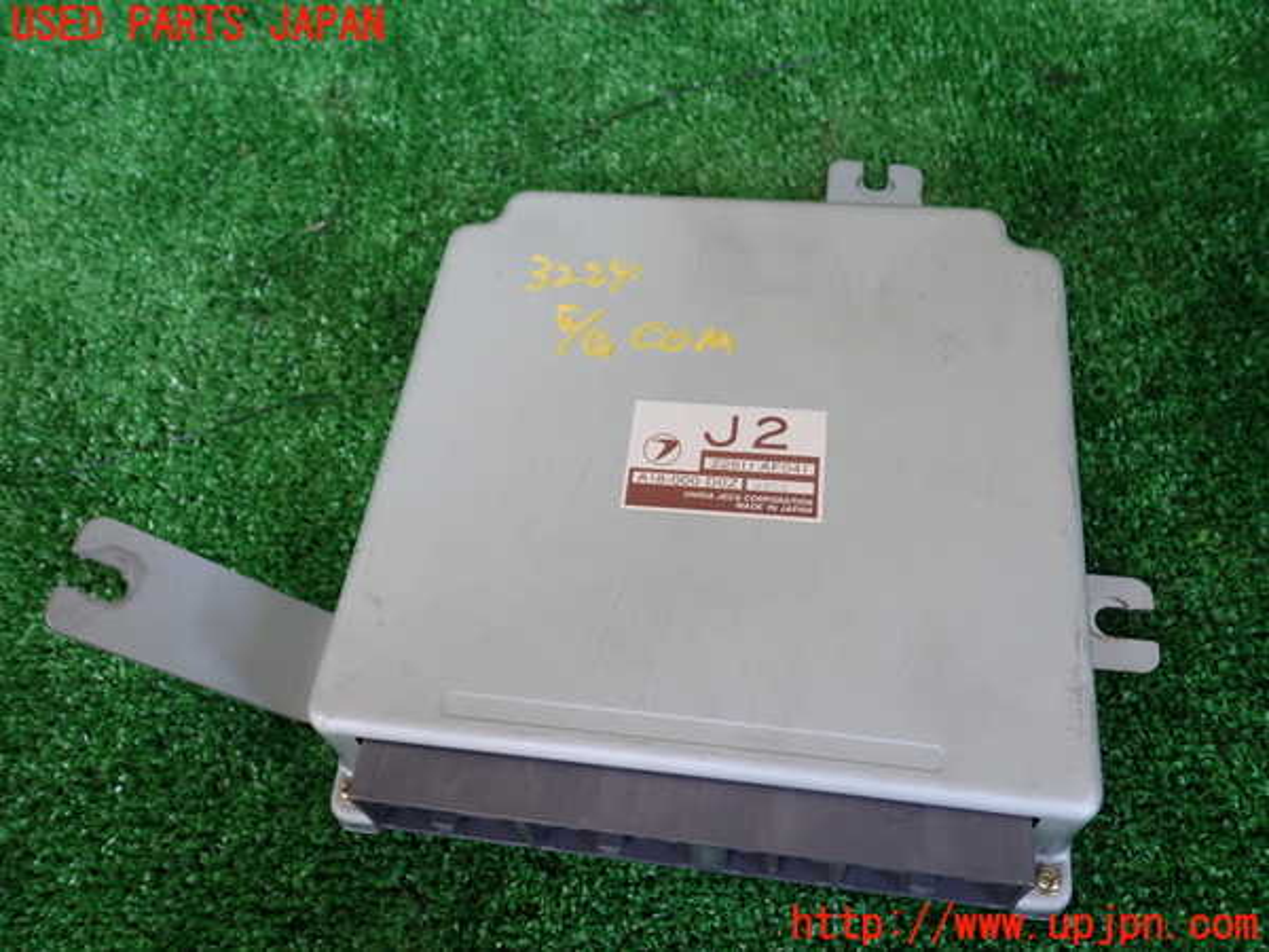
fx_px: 1100
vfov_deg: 46.8
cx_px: 634
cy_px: 476
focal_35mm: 30
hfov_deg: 60.0
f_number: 2.3
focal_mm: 5.4
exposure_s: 1/125
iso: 160
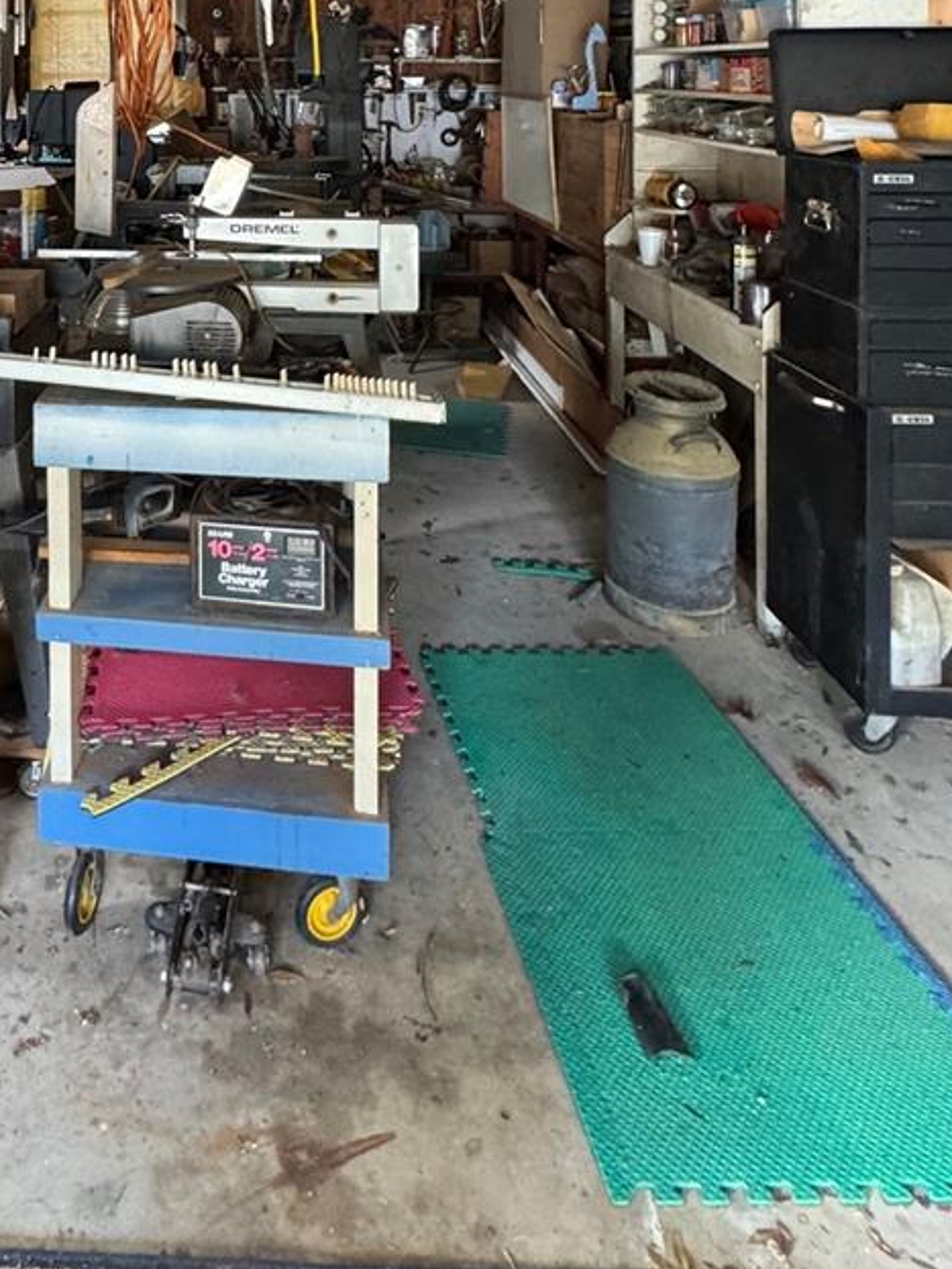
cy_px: 96
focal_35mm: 27
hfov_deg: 48.6
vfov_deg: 55.4
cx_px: 196
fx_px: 989
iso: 800
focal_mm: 2.22
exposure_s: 1/60
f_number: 2.2
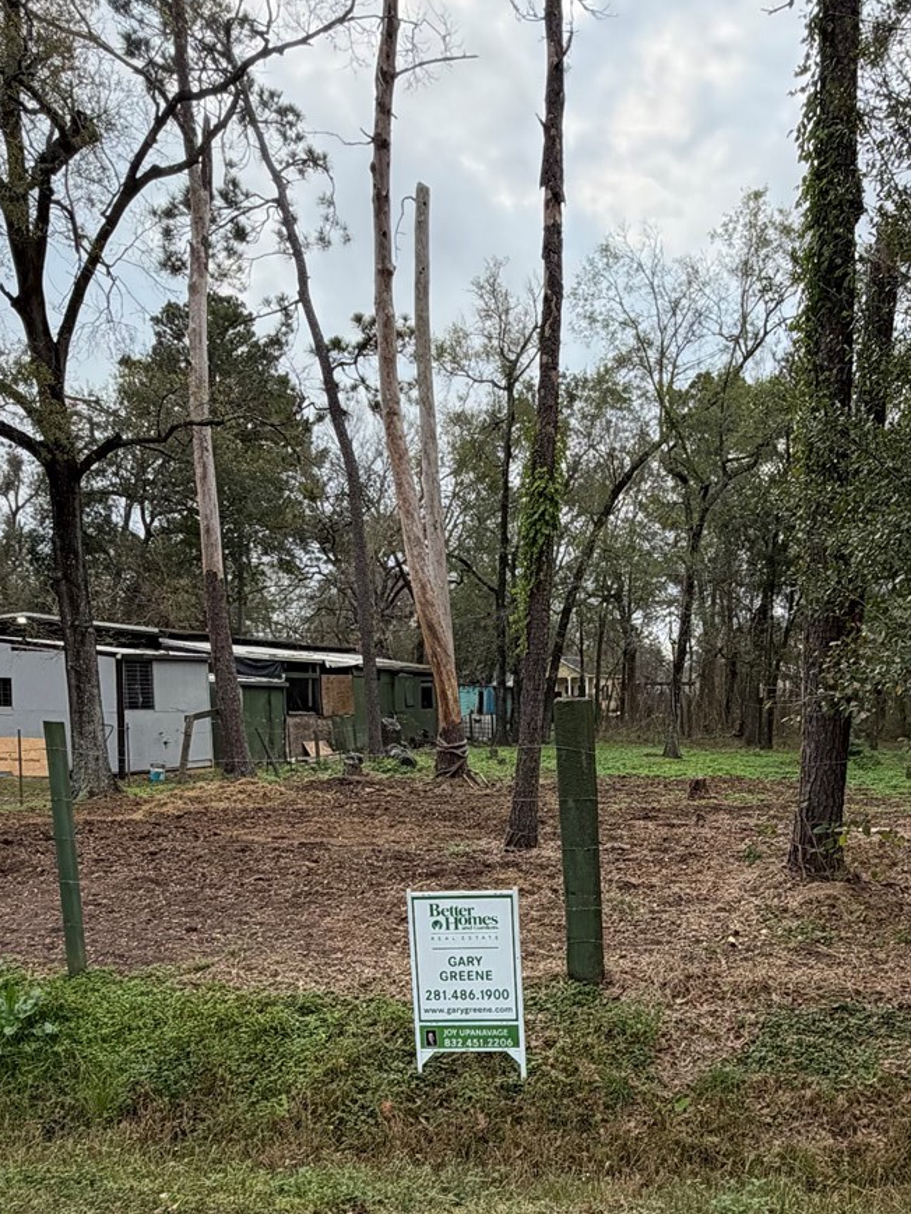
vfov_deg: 53.9
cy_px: 835
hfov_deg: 42.2
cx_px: 627
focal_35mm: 33
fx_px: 1158
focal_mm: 2.22
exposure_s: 1/607
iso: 40
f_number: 2.2
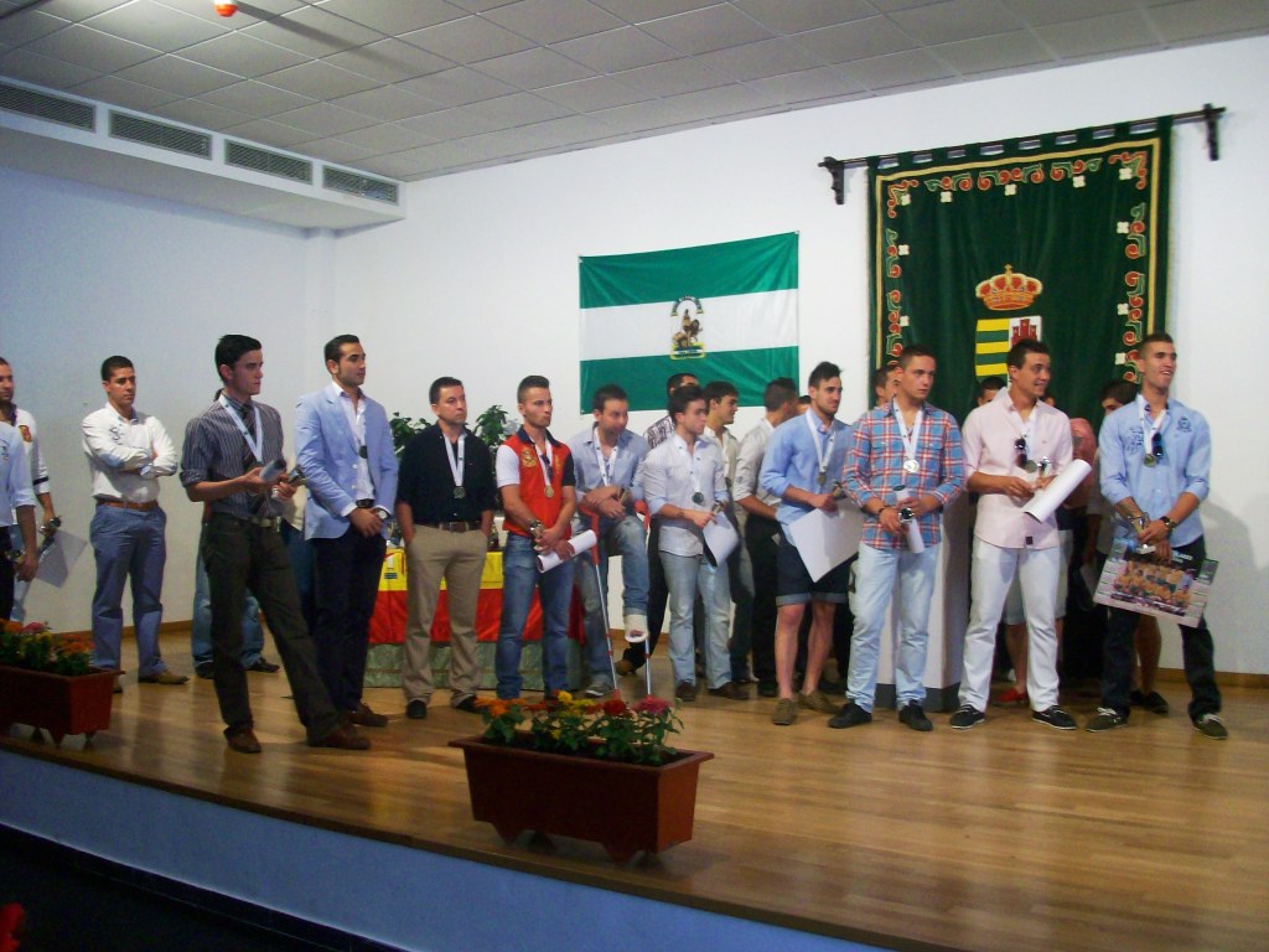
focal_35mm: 34
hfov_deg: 54.0
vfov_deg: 41.8
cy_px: 476
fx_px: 1246
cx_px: 634
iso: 160
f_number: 2.8
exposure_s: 1/14
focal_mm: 5.7
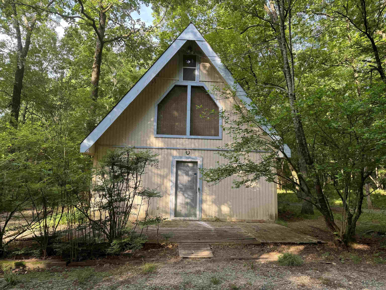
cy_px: 145
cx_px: 193
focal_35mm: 24
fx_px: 268
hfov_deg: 71.6
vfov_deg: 56.8
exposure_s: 1/164
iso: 64
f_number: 1.78
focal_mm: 6.76
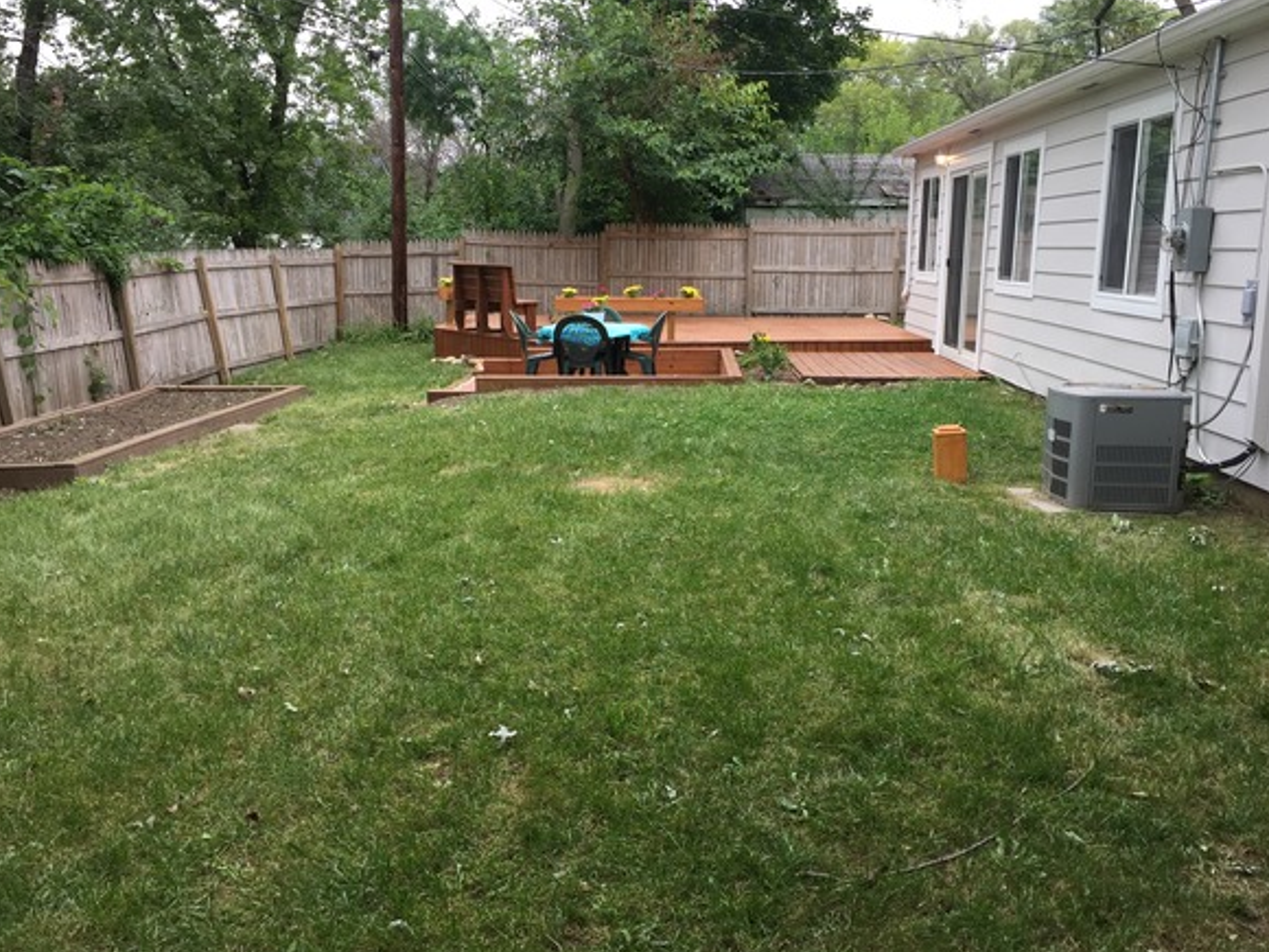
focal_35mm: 32
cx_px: 665
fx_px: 1173
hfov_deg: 56.8
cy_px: 490
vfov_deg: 44.2
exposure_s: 1/176
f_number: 2.2
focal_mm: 4.15
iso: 32
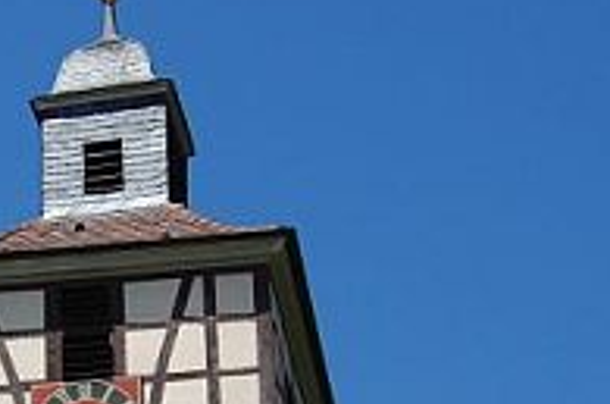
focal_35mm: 167
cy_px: 485
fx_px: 2823
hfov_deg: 12.1
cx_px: -127
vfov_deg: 8.1
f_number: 10
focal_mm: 32
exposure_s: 1/400
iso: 200
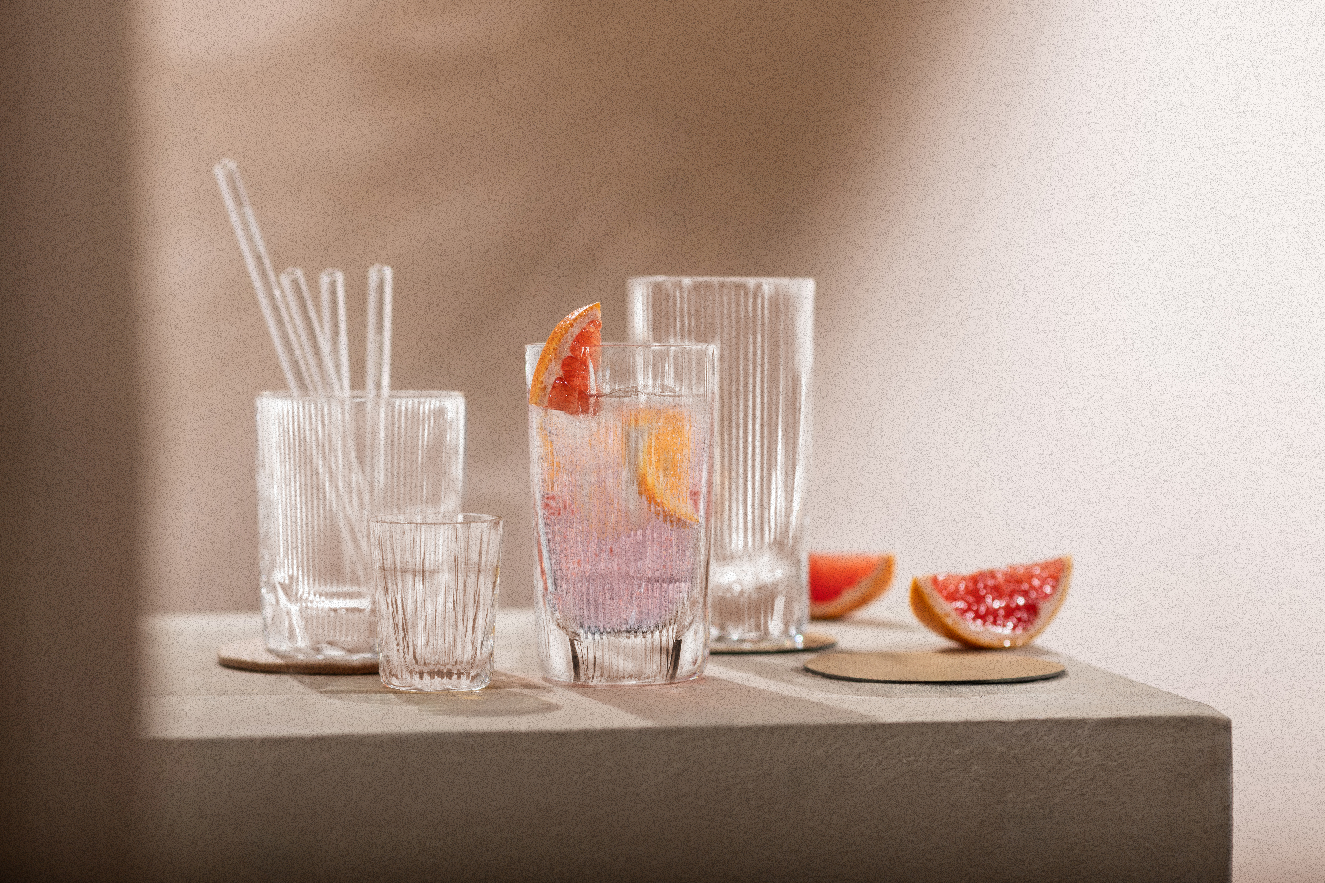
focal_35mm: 85
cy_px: 442
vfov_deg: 16.1
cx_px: 662
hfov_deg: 23.9
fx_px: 3128
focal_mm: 85
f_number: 4
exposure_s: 1/250
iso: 80
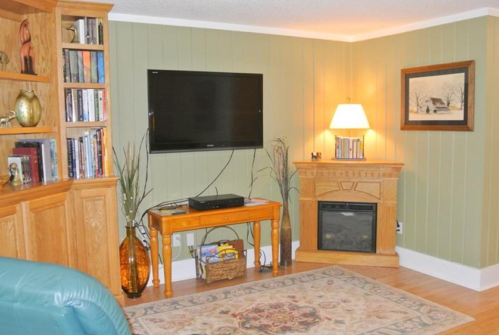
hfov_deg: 57.1
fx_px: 458
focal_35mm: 33
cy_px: 183
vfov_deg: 40.1
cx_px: 242
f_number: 3.5
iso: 800
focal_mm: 10
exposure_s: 1/60
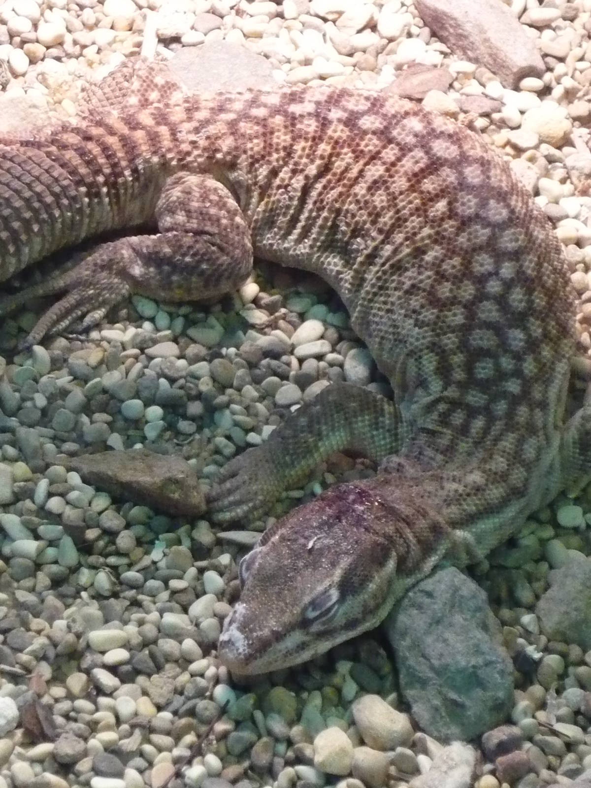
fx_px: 3642
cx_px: 296
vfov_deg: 12.3
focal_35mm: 160
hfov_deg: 9.3
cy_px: 394
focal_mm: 16.5
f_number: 5.1
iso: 800
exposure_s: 1/40
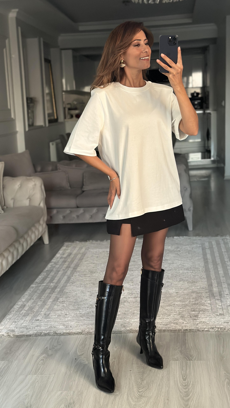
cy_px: 206
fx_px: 575
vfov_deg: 39.2
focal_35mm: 53
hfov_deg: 22.6
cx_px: 129
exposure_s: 1/49
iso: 400
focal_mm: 6.86
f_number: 1.78
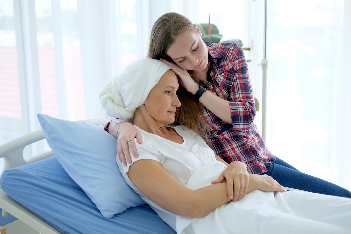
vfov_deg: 25.5
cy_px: 117
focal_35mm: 53
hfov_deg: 37.5
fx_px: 517
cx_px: 176
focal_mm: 35
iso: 400
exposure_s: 1/1000
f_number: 2
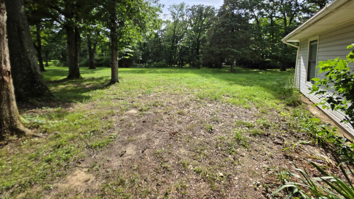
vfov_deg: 68.3
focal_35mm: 15
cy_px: 64
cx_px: 175
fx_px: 141
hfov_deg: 103.0
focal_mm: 2.2
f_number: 1.9
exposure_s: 1/1488
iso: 40
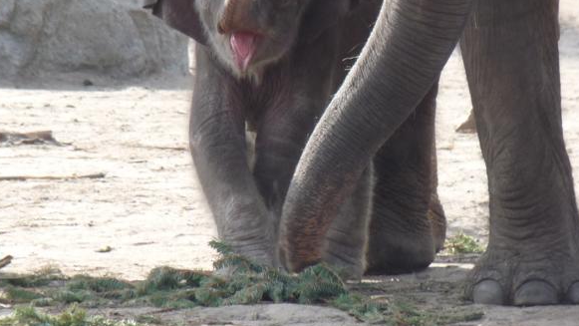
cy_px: 40
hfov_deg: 2.5
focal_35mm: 864
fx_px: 13267
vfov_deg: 1.4
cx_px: 273
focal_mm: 72.6
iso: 100
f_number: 4.5
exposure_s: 1/200
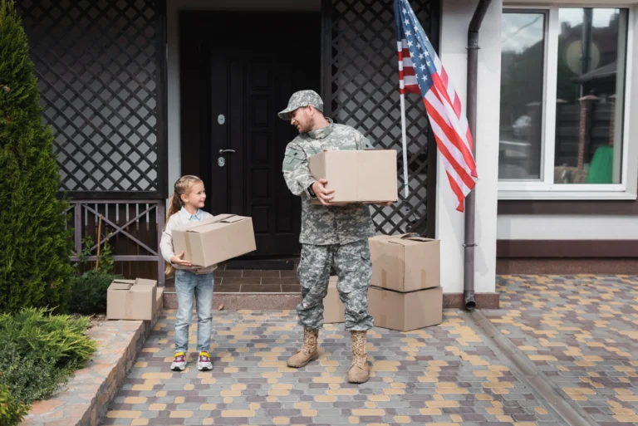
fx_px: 887
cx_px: 319
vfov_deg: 27.0
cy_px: 213
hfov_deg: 39.6
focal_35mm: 50
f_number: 4.5
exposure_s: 1/640
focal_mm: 50
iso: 160
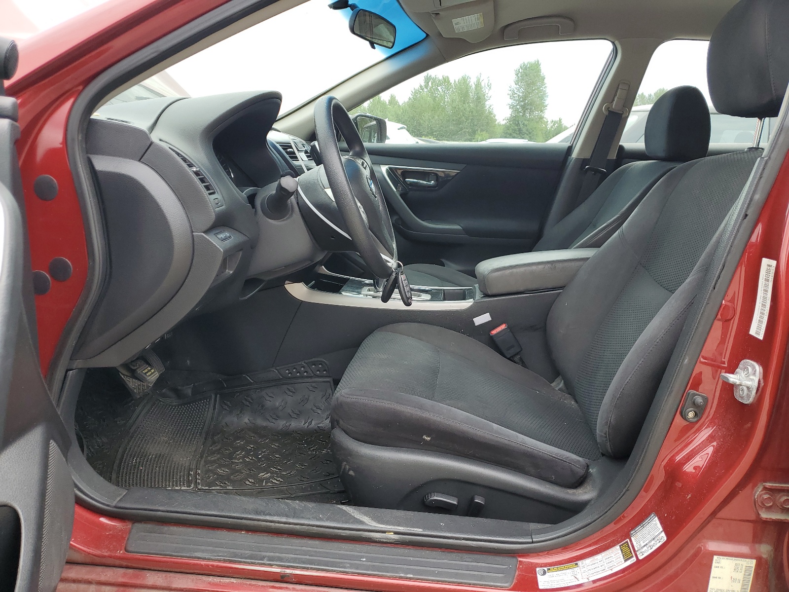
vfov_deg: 53.1
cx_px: 394
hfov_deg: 67.3
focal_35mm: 26
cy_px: 296
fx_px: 593
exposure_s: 1/500
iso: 50
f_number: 1.5
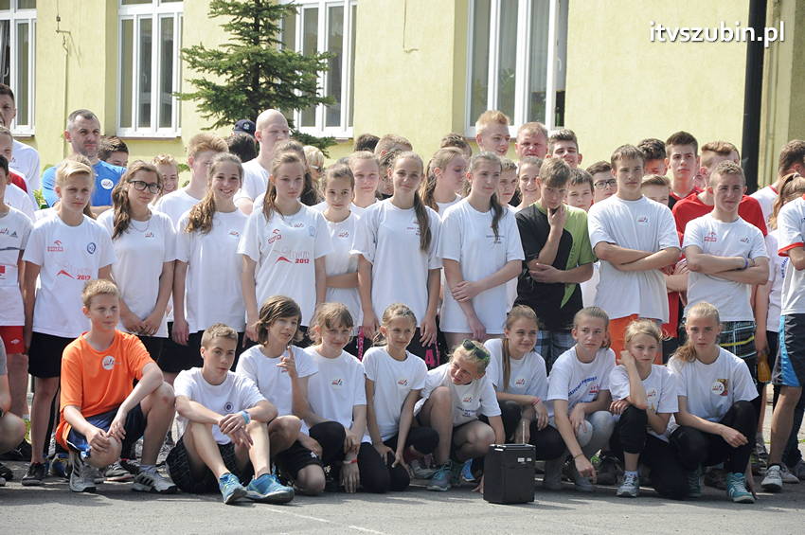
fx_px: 3518
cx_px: 402
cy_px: 268
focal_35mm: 158
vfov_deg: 8.7
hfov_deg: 13.1
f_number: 8
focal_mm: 105
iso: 800
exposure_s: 1/1000
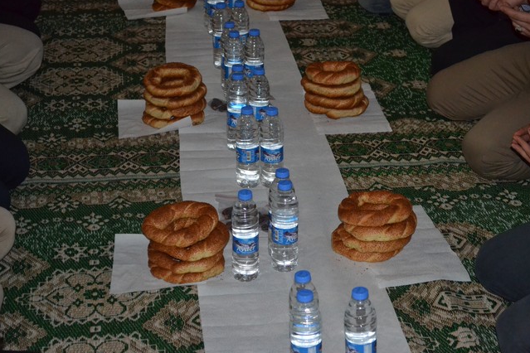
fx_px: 1274
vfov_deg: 15.8
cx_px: 273
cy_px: 180
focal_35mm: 87
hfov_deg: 23.5
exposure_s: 1/60
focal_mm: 55
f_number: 5.6
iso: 3200
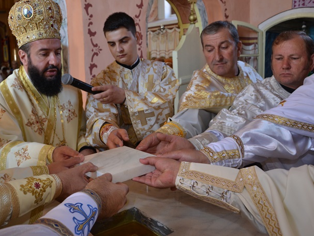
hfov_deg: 54.9
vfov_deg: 42.9
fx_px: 299
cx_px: 123
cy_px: 108
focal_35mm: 33
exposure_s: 1/60
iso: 400
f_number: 3.5
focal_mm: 18
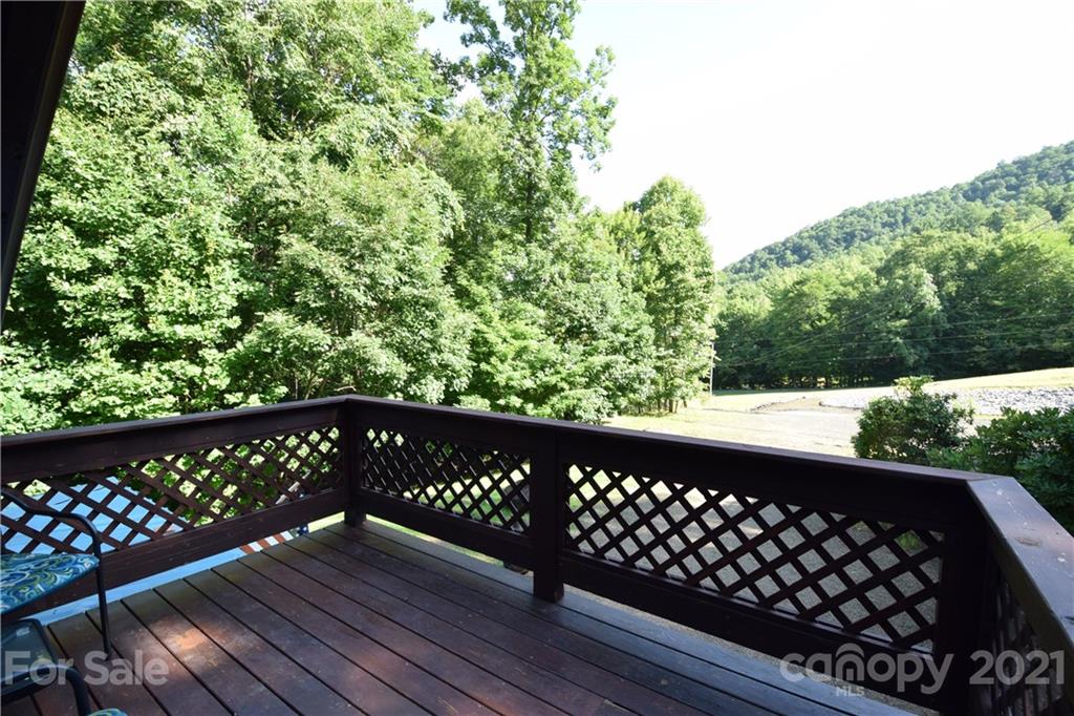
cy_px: 358
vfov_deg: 77.3
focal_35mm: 15
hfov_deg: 100.4
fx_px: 447
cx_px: 537
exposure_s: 1/160
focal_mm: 10
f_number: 6.3
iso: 400
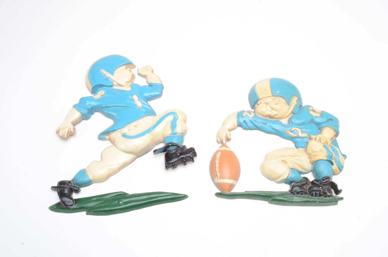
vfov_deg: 36.7
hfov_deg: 53.2
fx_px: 387
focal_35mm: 36
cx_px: 194
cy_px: 128
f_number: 22
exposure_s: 1/160
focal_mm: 24
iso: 200
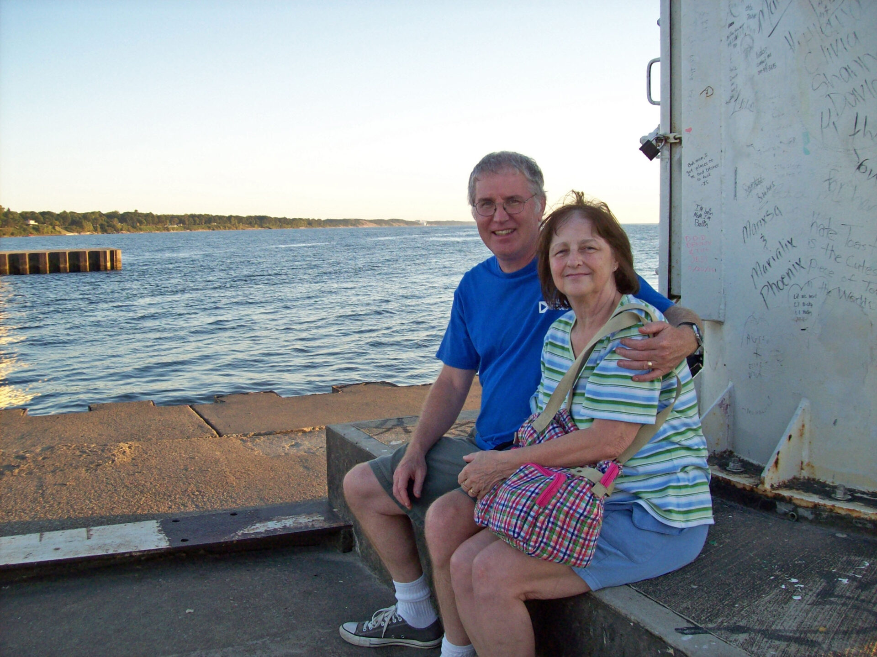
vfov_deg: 39.6
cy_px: 328
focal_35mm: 36
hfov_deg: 51.4
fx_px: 912
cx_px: 438
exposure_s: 1/219
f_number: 2.7
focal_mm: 6
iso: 80
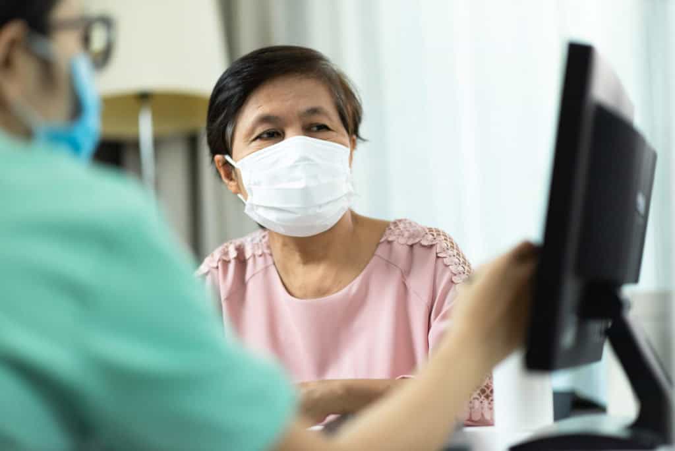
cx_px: 338
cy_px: 226
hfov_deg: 23.9
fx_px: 1595
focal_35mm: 85
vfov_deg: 16.1
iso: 800
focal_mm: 85
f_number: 2
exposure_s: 1/320
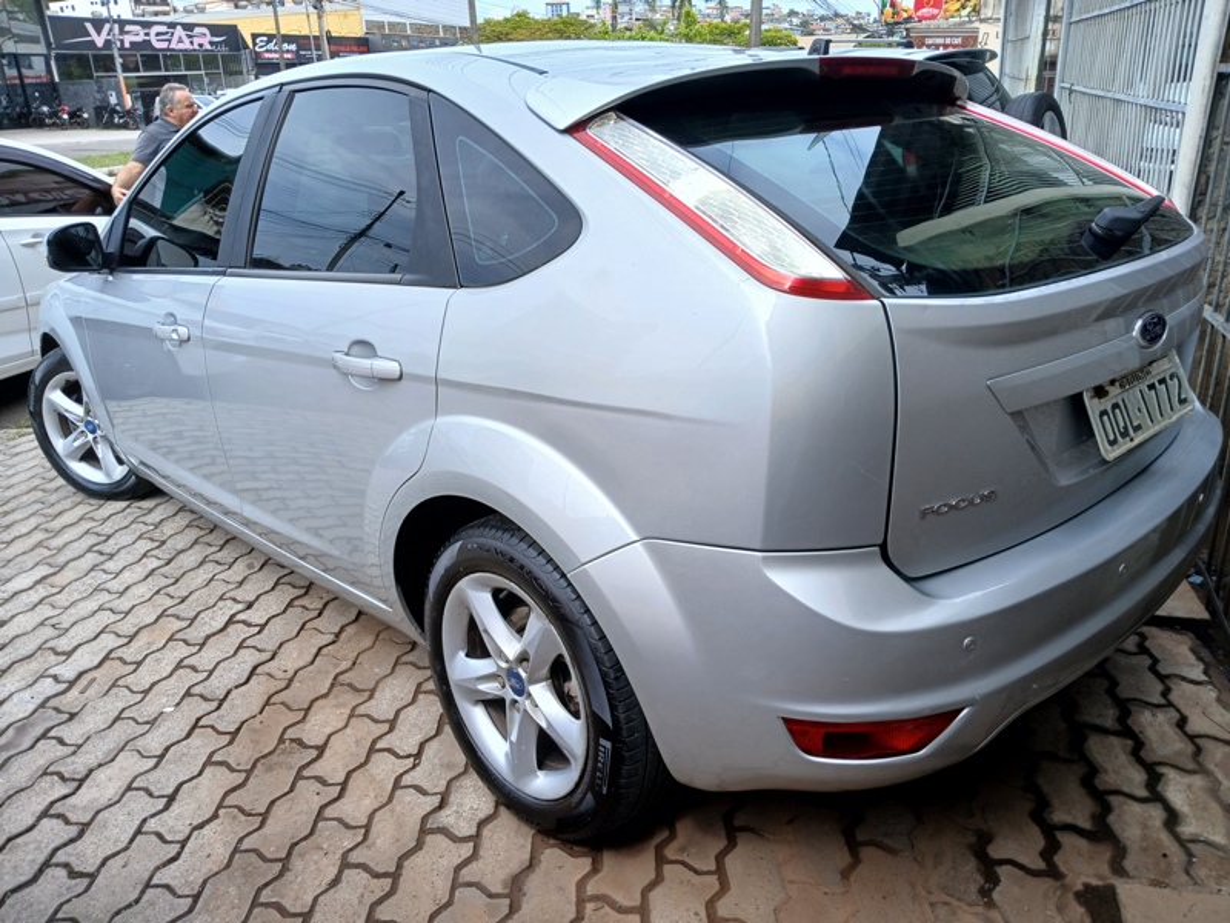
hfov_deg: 67.3
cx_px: 615
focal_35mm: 26
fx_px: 924
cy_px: 462
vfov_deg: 53.1
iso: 20
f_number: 1.8
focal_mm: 3.98
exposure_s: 1/313
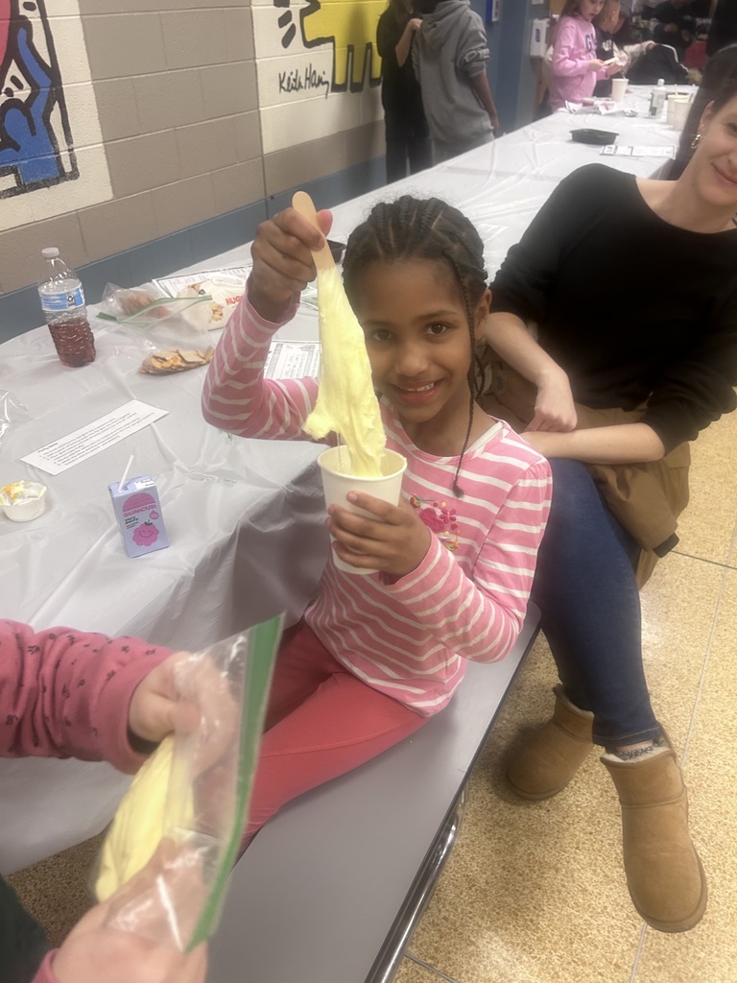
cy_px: 492
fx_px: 738
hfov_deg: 53.1
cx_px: 368
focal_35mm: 26
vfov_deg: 67.3
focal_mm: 5.7
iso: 125
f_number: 1.5
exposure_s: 1/60
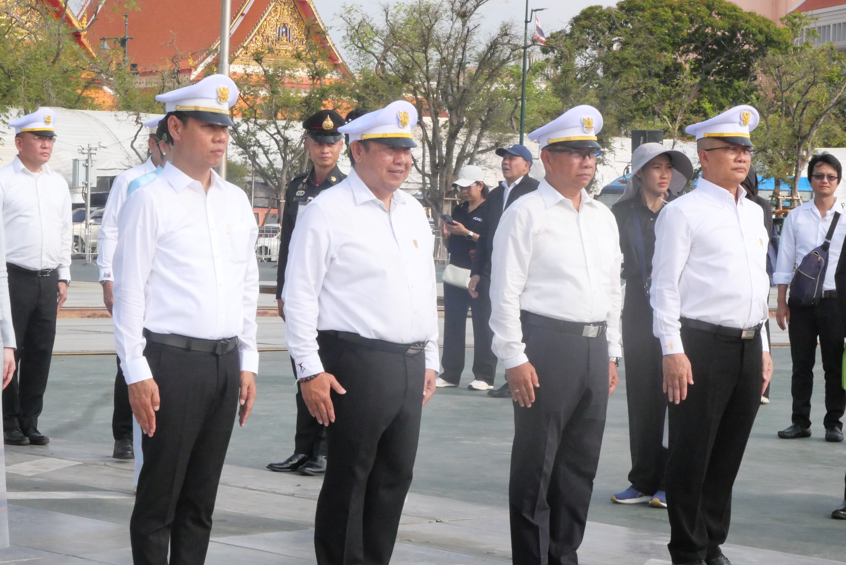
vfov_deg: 11.1
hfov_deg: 16.5
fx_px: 2916
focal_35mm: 124
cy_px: 282
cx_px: 423
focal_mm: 60
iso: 4000
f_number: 22
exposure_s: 1/800
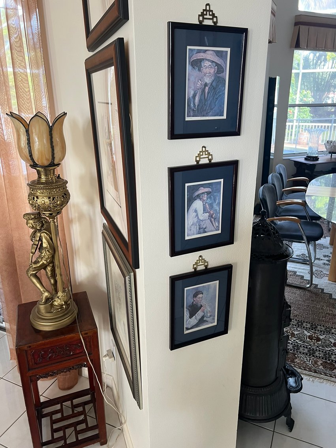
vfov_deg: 67.3
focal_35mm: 26
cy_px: 224
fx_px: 337
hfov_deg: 53.1
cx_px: 168
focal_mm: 5.7
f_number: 1.5
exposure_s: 1/69
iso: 125
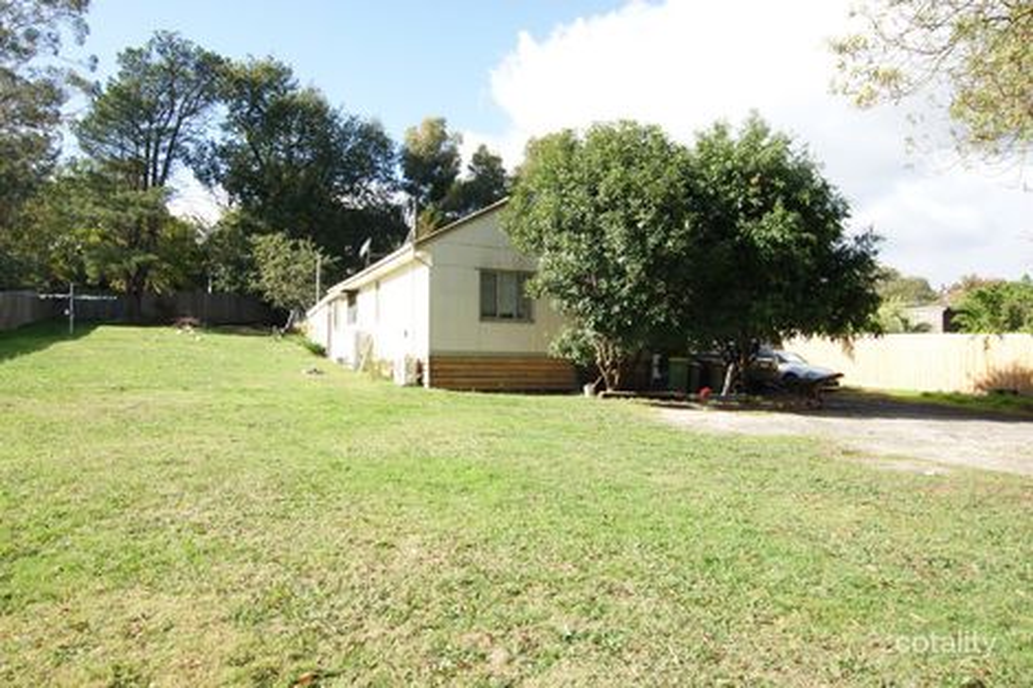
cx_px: 516
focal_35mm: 24
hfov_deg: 73.8
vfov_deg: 53.1
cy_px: 344
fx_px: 688
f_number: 11
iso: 400
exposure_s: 1/125
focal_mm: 16
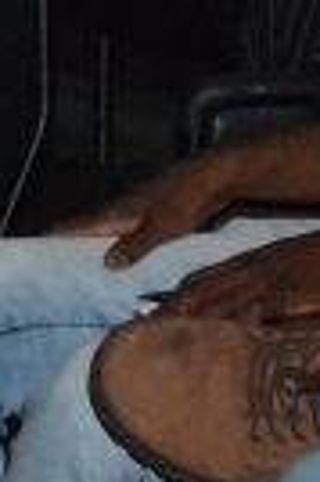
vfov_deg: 3.3
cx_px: -1089
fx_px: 8230
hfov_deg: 2.2
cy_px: -615
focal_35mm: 616
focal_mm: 55
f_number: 5.6
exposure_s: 1/60
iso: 3200
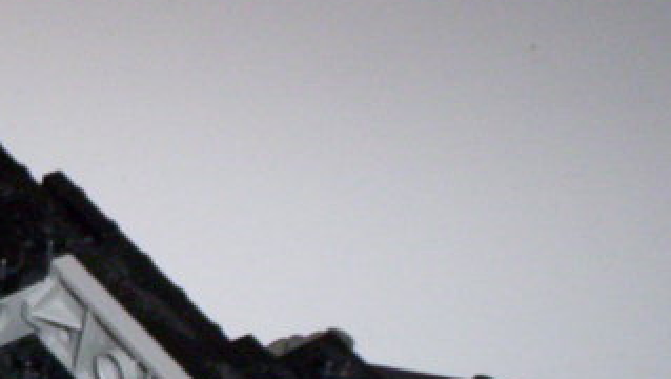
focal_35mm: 106
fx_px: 1887
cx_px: -101
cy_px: 364
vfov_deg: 11.4
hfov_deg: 19.2
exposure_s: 1/60
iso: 140
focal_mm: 4.99
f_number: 4.5
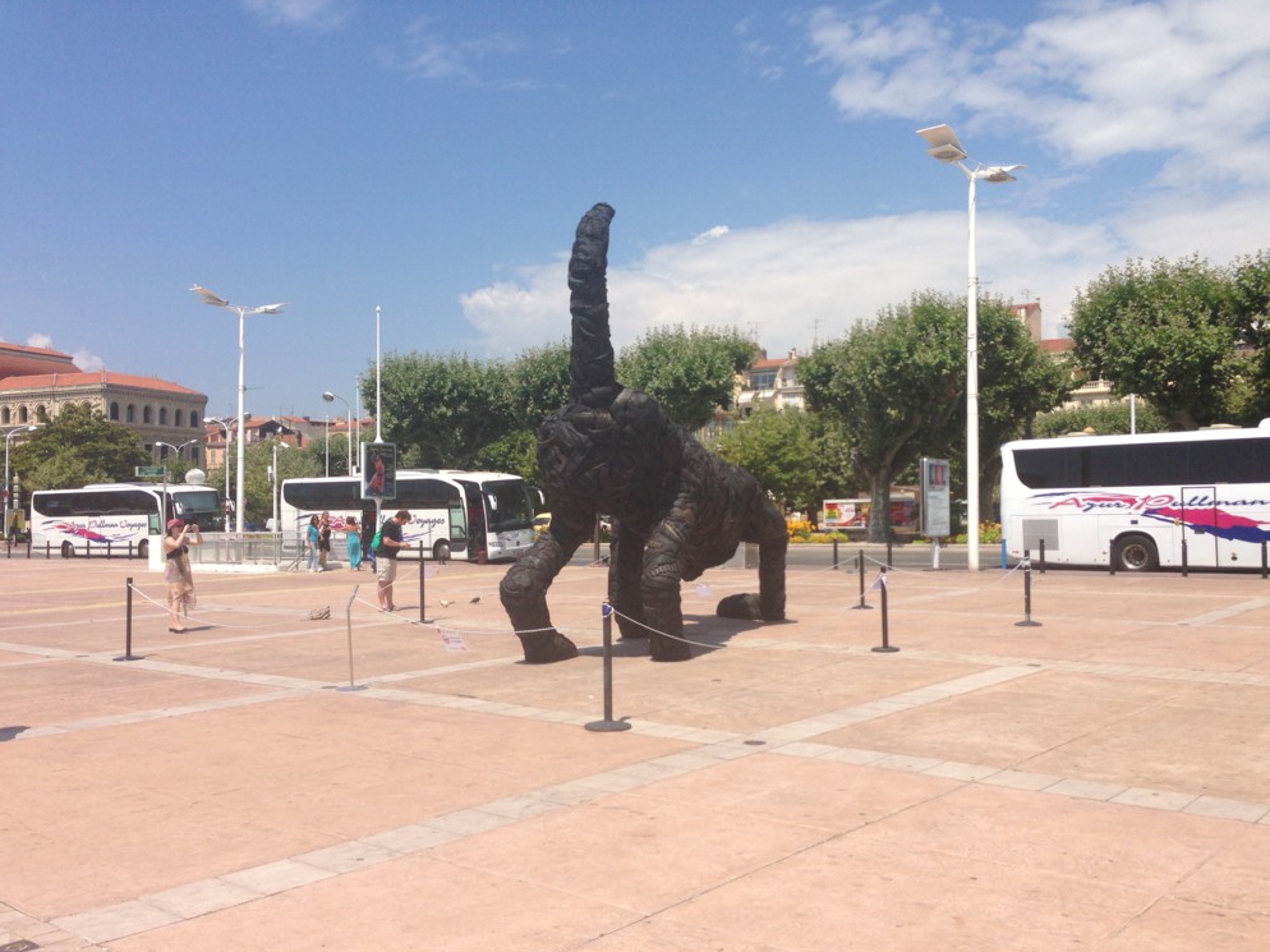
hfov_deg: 54.0
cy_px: 487
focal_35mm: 34
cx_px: 641
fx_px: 1247
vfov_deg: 41.8
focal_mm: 4.13
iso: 50
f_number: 2.4
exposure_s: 1/2169
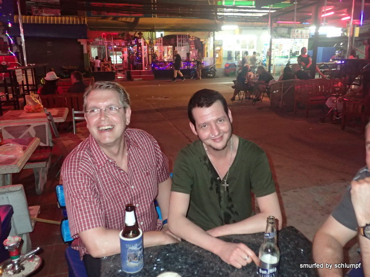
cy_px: 138
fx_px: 321
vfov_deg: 46.8
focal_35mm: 30
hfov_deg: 60.0
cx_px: 185
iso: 800
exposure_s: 1/30
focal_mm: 5.5
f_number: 2.3
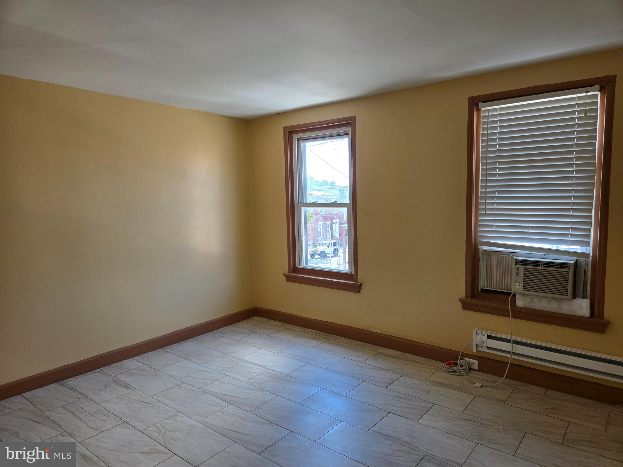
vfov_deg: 58.9
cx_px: 312
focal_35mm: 23
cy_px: 234
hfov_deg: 73.9
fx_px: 414
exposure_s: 1/180
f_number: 1.8
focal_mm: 5.4
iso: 50
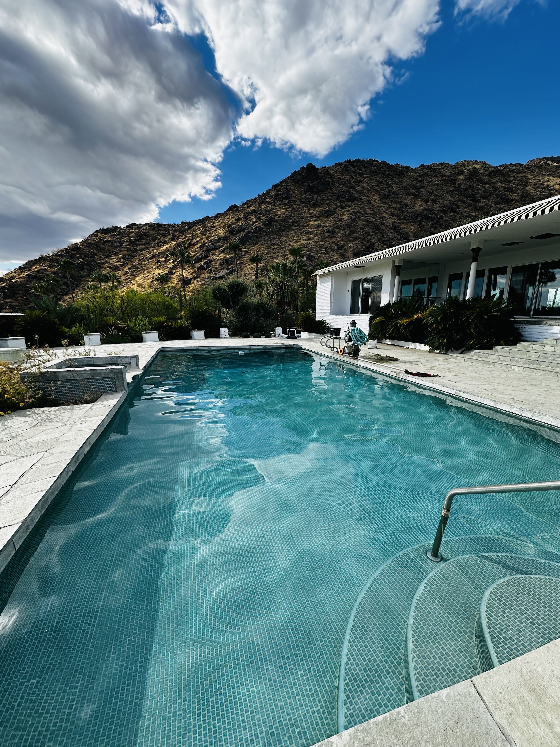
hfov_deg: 85.7
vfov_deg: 102.1
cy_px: 374
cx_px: 280
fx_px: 302
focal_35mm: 14
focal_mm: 2.22
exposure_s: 1/1043
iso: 50
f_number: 2.2
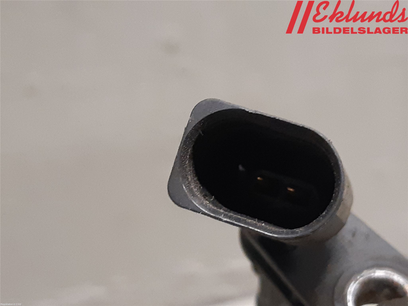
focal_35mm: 26
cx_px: 204
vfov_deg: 53.1
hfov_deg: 67.3
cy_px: 153
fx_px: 306
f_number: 1.7
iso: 250
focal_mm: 3.93
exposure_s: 1/50
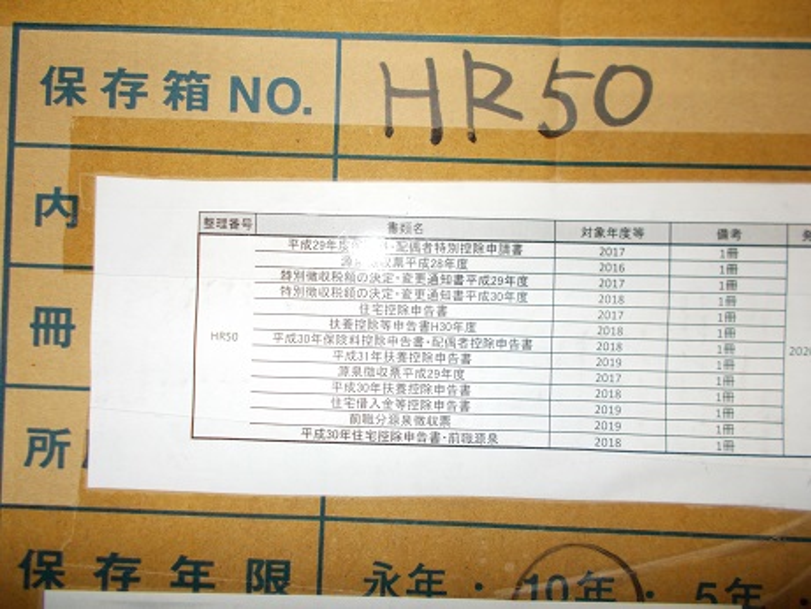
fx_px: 609
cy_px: 304
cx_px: 406
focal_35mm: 26
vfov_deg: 53.1
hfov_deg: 67.3
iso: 200
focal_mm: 4.6
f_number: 3.2
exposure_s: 1/25
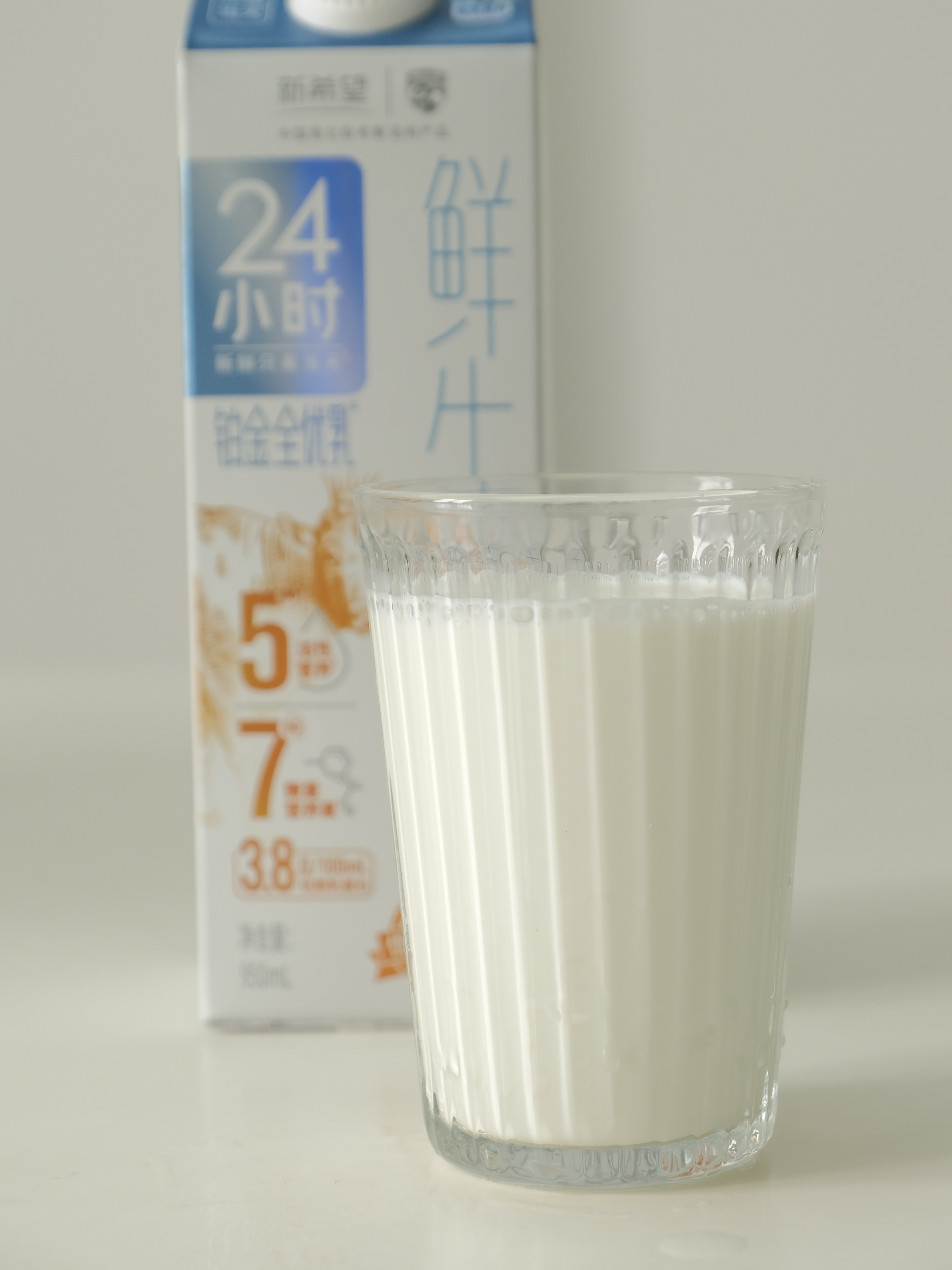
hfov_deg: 20.4
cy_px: 553
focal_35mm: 72
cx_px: 477
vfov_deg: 27.0
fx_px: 2640
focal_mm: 43.9
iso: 640
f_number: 4.7
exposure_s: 1/125
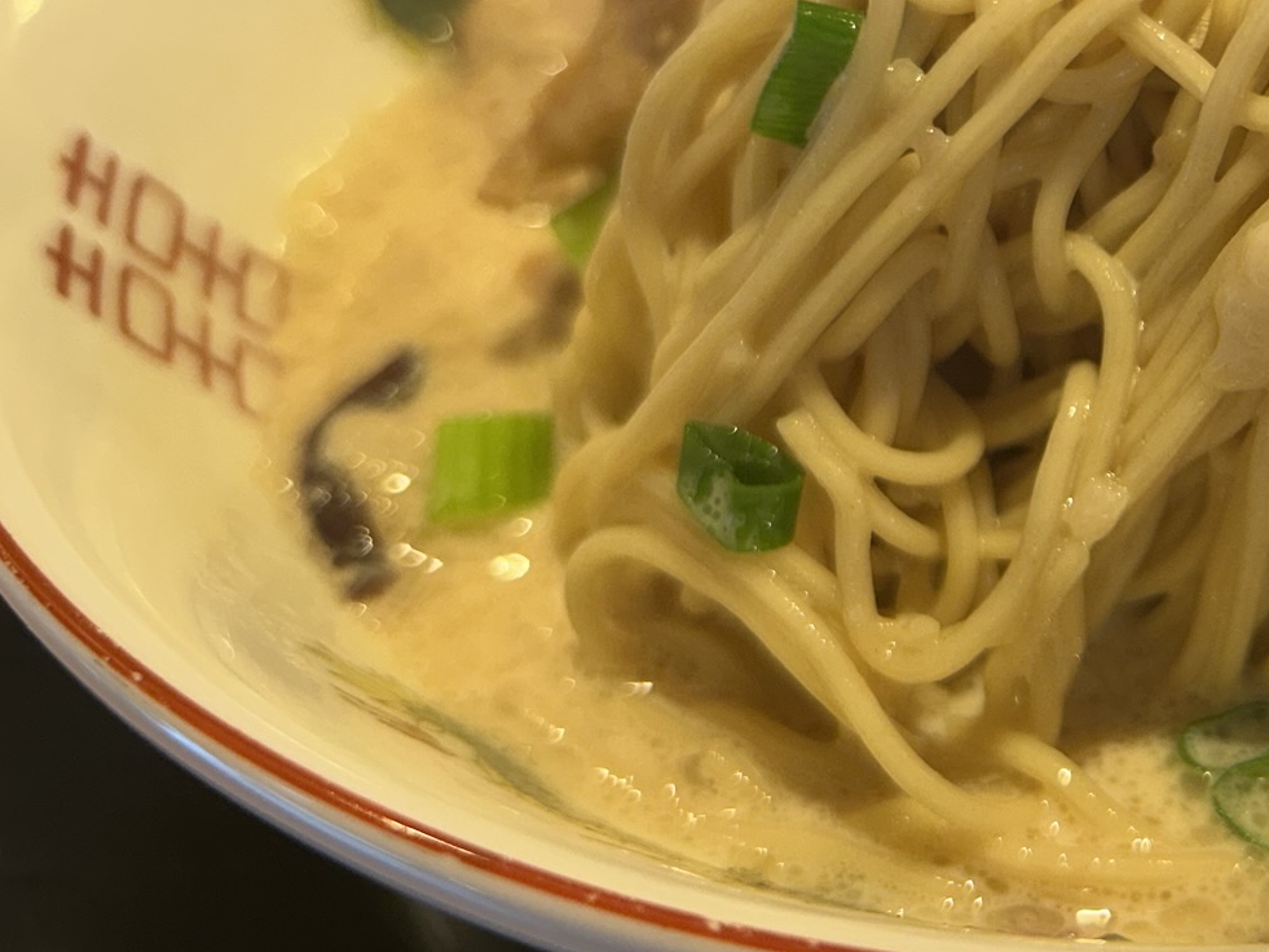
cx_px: 1261
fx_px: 1943
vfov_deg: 27.3
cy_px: 299
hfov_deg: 33.2
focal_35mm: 53
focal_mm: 5.7
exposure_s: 1/100
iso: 80
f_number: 1.5
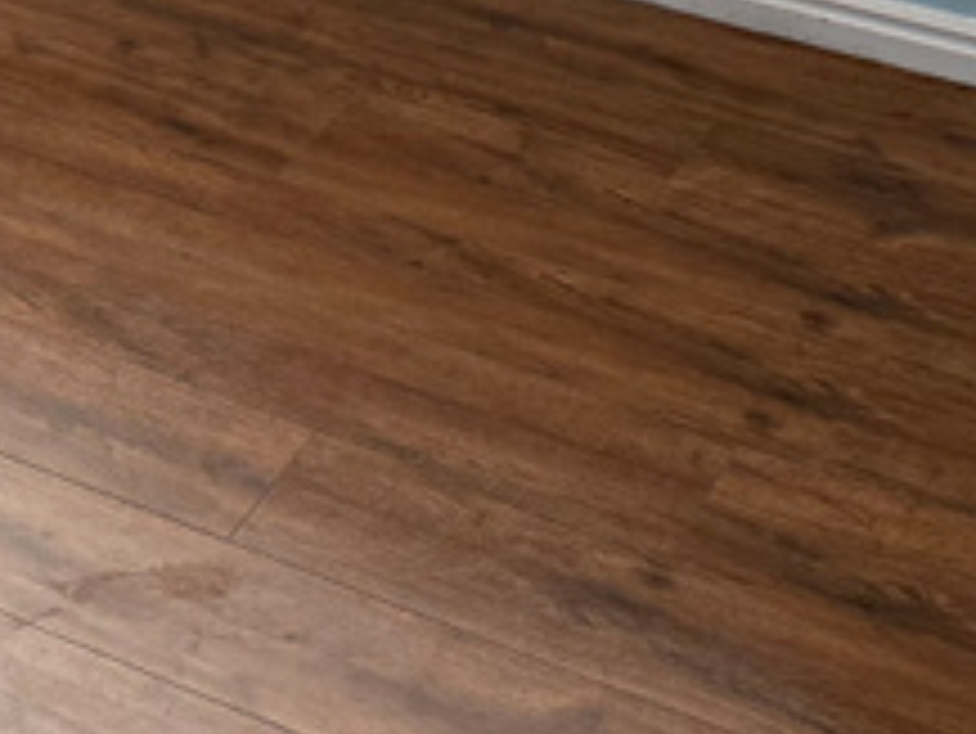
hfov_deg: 15.4
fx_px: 3188
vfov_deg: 11.2
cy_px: -977
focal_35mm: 113
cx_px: -688
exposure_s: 1/236
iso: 125
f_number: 1.78
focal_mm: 6.76
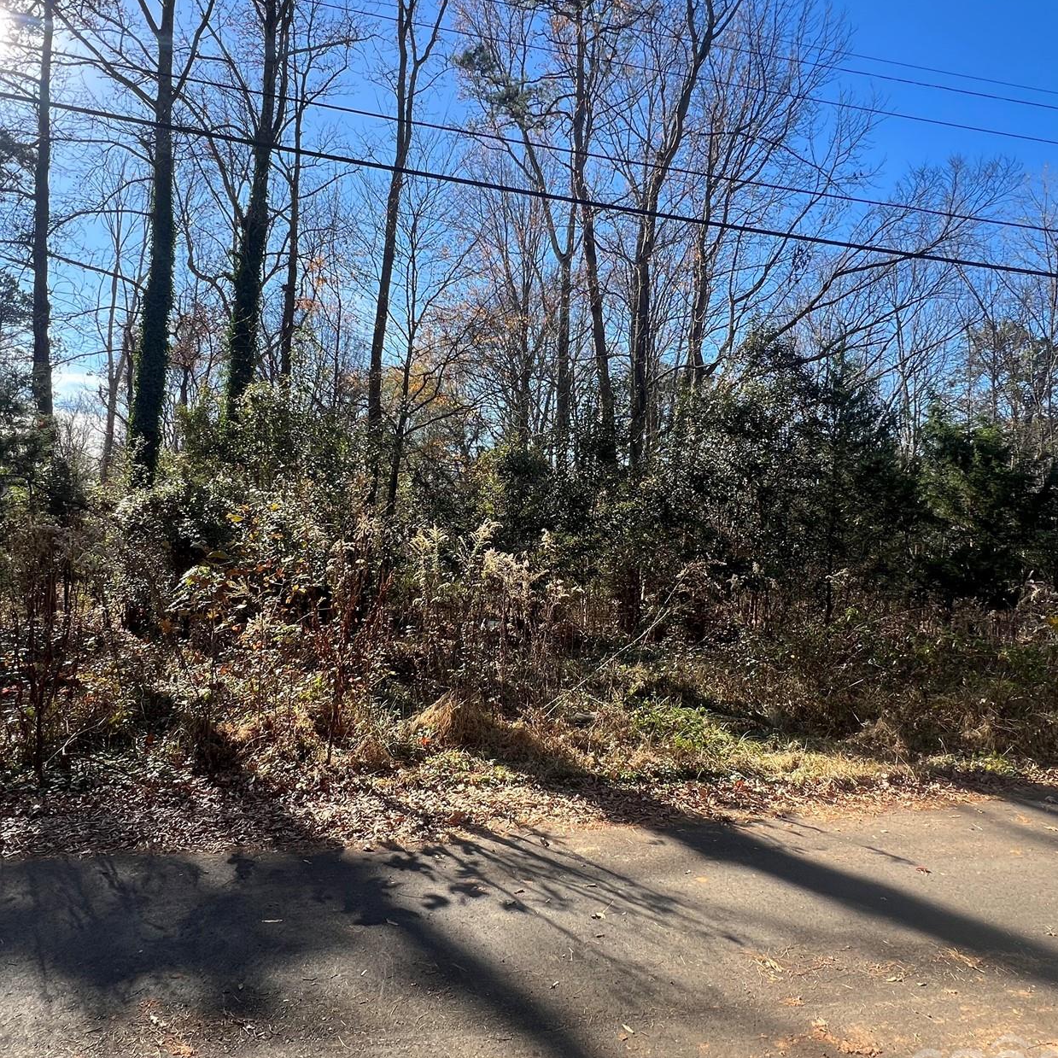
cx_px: 518
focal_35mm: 19
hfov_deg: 77.7
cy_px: 487
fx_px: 657
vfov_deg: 77.5
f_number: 1.8
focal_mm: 1.57
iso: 32
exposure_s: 1/438
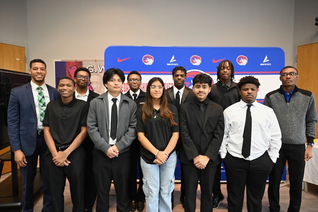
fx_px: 212
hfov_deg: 73.8
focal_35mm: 24
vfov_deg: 53.1
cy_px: 106
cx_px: 159
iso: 4000
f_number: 4
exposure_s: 1/200
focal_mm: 24
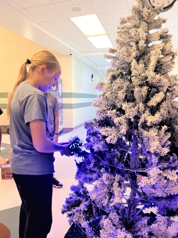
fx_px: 178
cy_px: 119
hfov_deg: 53.1
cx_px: 89
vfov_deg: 67.3
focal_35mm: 26
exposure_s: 1/120
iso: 125
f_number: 1.5
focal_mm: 5.7
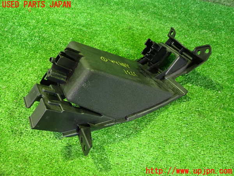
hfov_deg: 60.0
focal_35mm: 30
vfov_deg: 46.8
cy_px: 88
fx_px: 203
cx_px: 117
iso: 800
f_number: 2.3
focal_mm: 5.4
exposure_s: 1/20
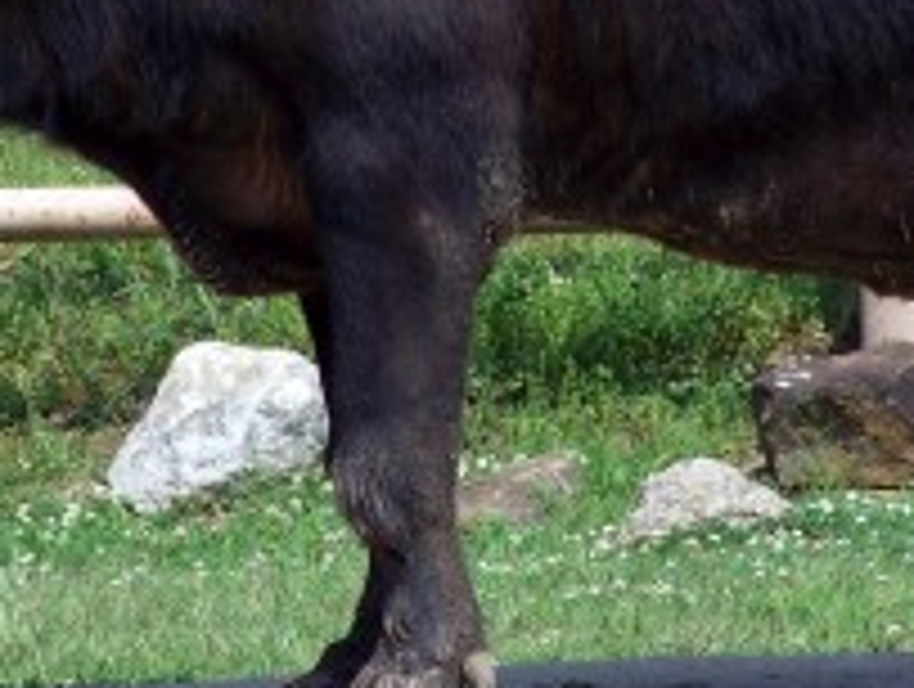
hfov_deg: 2.6
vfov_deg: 2.0
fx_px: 20129
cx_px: 531
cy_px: 13
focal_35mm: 761
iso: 64
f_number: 5
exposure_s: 1/320
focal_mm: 42.8
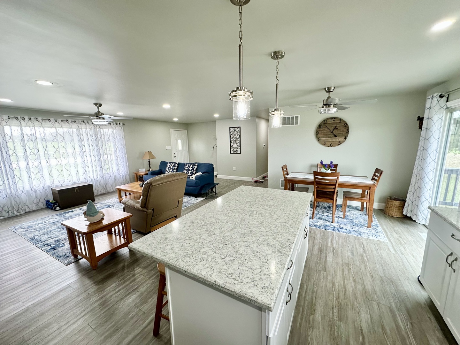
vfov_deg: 85.7
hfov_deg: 102.1
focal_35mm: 14
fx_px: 186
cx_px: 230
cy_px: 172
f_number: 2.2
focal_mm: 2.22
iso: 160
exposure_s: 1/120
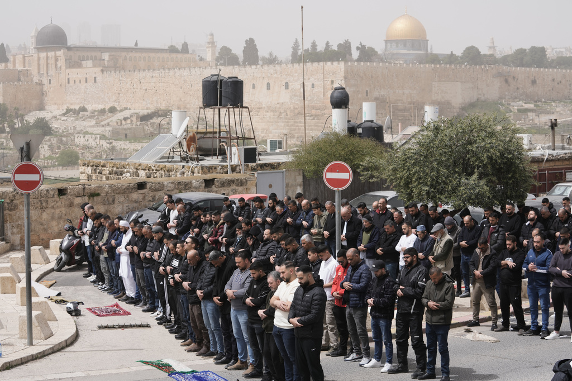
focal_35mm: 70
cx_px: 286
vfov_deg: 19.4
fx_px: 1112
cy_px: 190
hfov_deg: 28.9
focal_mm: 70
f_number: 7.1
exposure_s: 1/1000
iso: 320
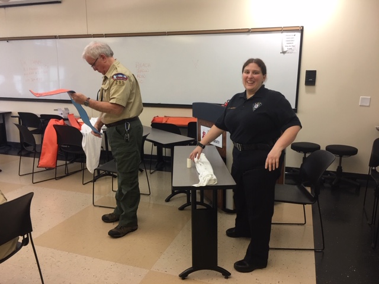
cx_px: 190
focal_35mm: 29
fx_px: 318
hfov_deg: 61.7
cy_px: 142
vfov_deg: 48.2
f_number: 2.2
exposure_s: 1/15
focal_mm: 4.15
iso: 40
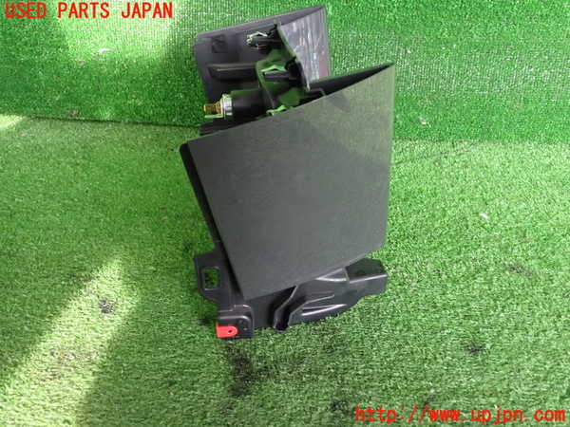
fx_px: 494
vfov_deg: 46.8
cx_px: 285
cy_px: 214
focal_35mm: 30
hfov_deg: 60.0
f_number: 2.3
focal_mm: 5.4
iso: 1250
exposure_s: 1/200
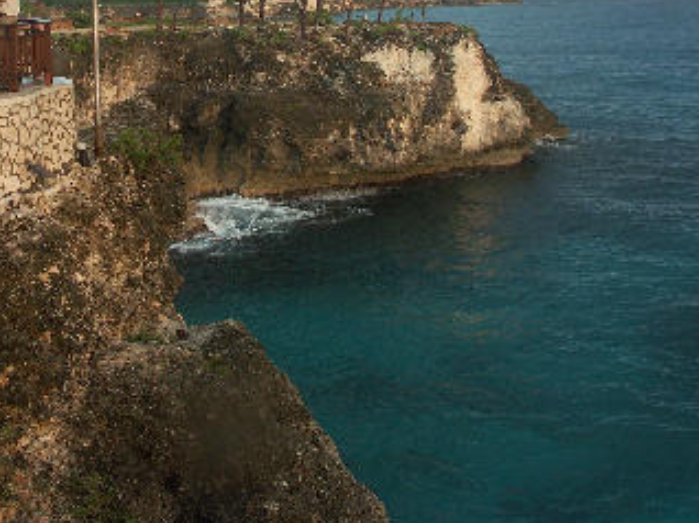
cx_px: 230
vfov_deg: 30.0
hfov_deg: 39.9
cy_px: 92
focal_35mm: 47
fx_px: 948
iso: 100
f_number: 3.2
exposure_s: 1/80
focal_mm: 7.21
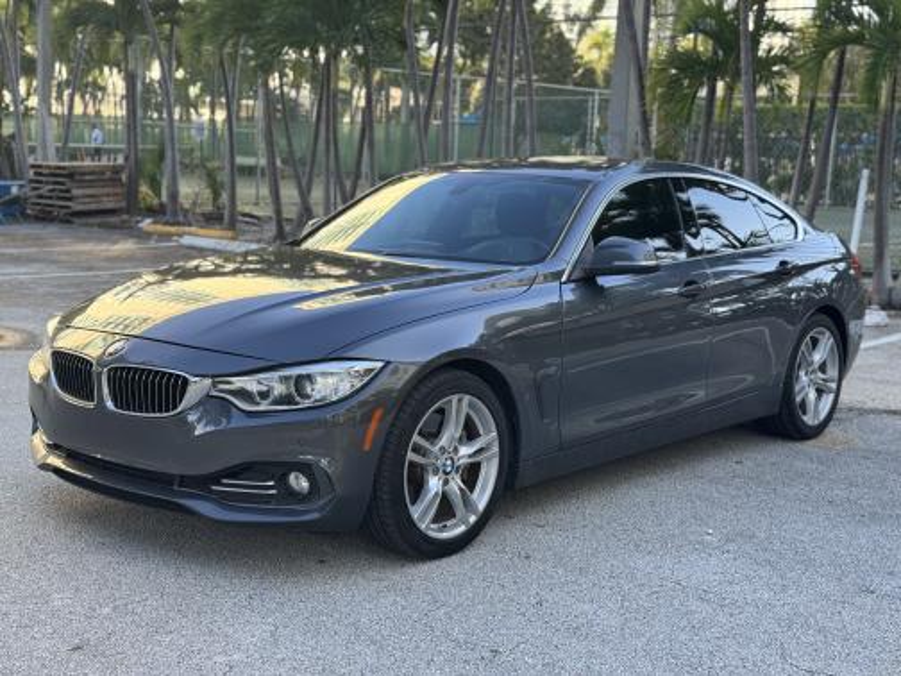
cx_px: 450
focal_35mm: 48
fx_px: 1249
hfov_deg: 39.7
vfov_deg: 30.3
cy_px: 338
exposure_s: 1/290
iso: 64
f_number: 1.78
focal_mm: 6.76
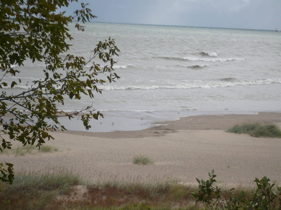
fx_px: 852
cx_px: 140
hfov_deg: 18.7
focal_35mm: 105
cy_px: 105
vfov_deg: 14.1
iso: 100
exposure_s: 1/640
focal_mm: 17.4
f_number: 5
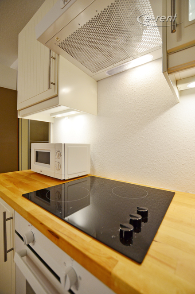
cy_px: 147
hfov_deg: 77.1
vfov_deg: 100.5
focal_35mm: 15
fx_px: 122
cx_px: 98
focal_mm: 10
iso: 500
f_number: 3.5
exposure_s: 1/50
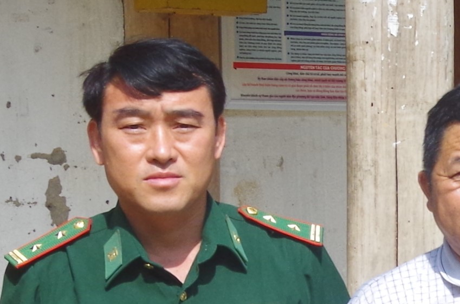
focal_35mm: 209
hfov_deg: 9.4
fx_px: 2665
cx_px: 841
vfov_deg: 6.5
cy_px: 369
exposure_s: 1/160
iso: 400
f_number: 11
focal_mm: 24
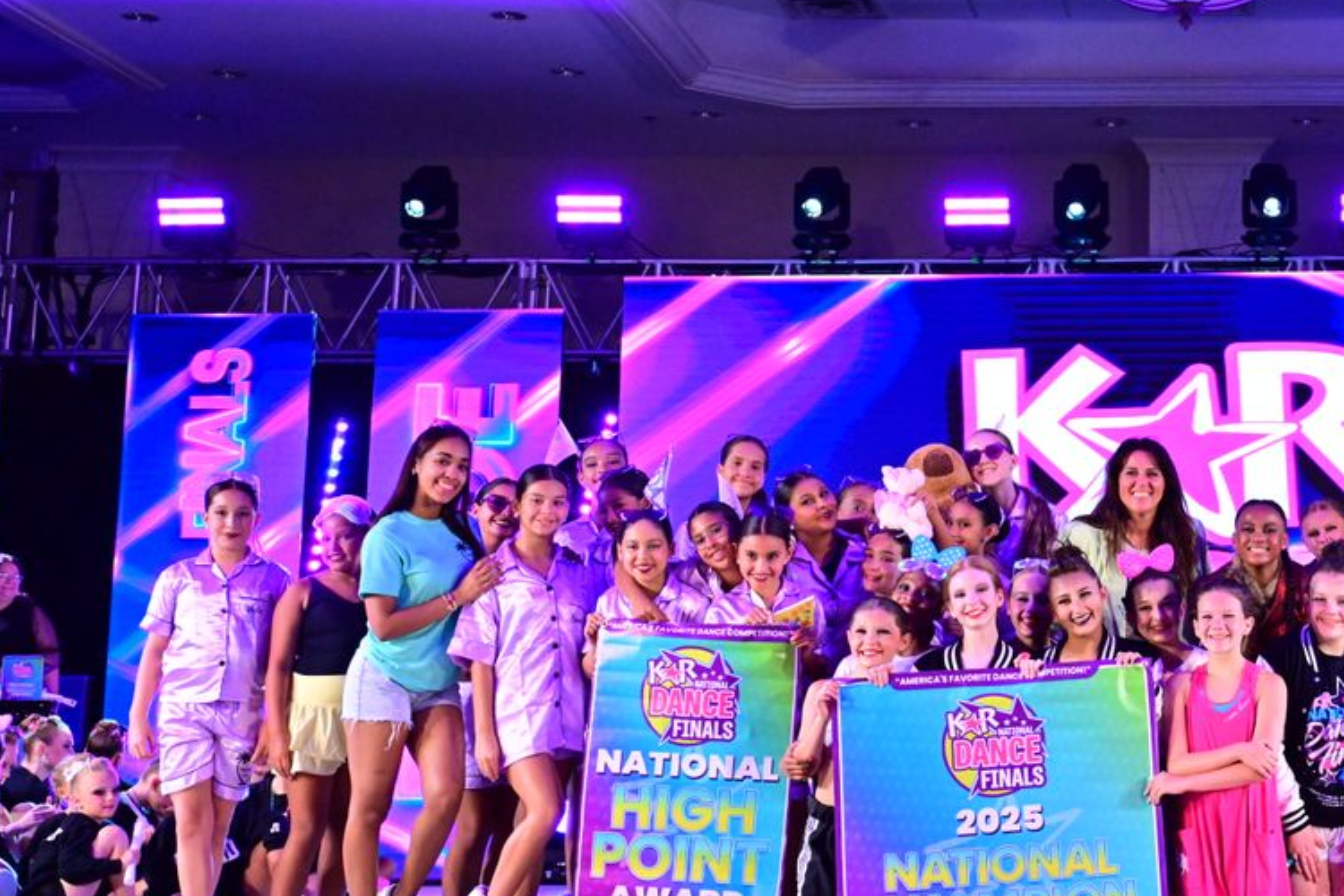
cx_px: 1297
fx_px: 2837
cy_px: 185
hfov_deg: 25.5
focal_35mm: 76
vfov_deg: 17.8
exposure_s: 1/1000
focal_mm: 38
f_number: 3.2
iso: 4000
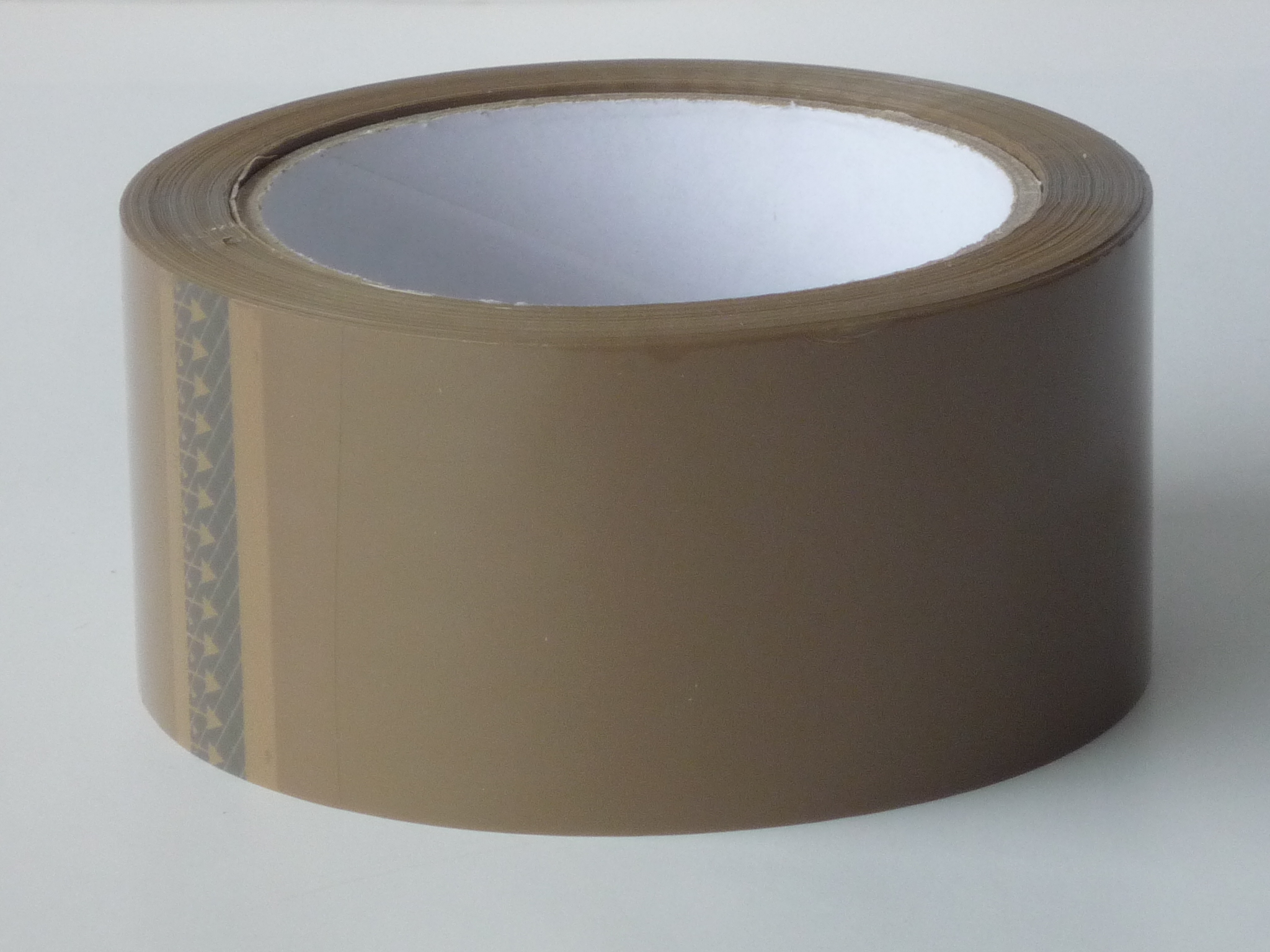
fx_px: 8255
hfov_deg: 8.8
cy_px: 476
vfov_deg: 6.6
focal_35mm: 225
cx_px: 635
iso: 200
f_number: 5.9
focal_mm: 22
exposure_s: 1/125
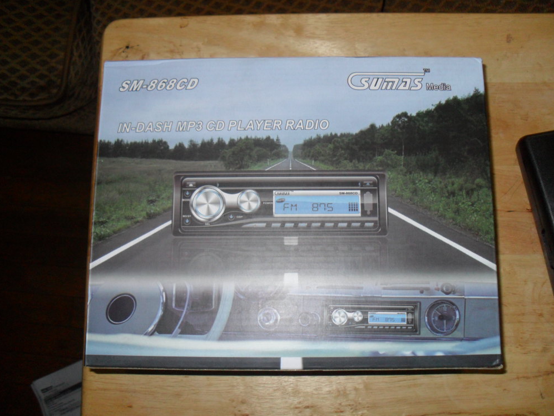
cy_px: 208
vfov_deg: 39.7
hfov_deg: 51.4
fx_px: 576
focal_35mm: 36
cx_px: 274
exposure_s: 1/45
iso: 200
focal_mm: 6.3
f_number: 3
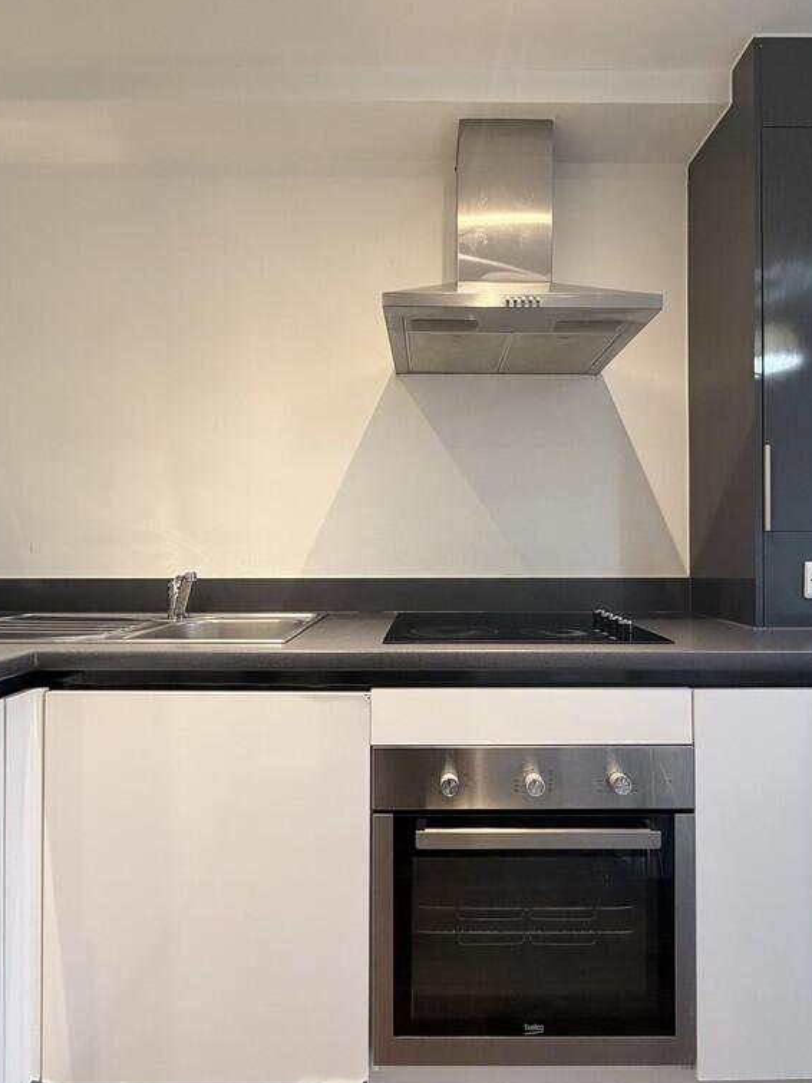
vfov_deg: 84.7
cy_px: 542
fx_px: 594
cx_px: 442
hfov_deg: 68.5
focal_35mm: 19
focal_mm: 2.22
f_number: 2.2
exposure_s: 1/50
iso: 250
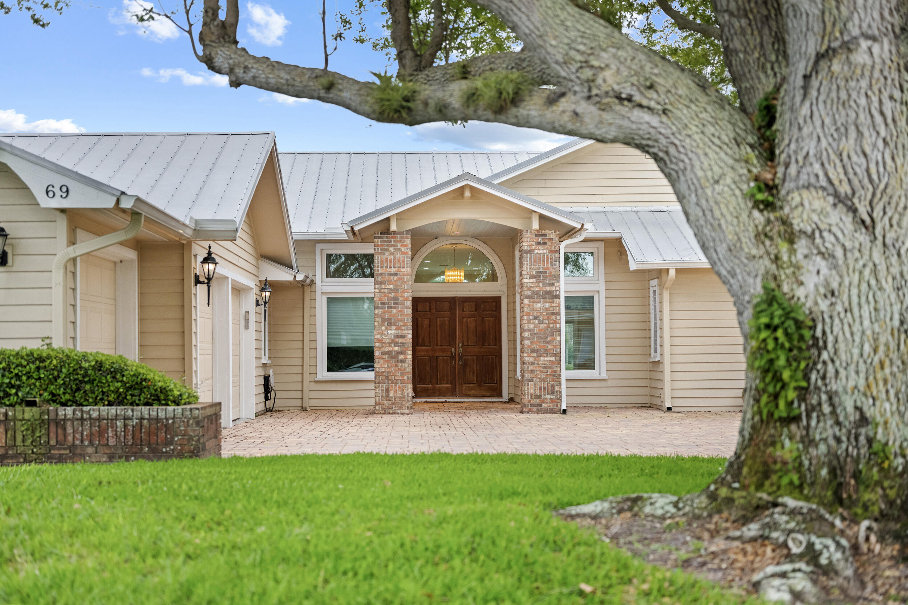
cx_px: 454
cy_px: 302
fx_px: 1261
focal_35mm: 50
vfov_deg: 27.0
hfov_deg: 39.6
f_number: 2.2
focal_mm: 50
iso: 1250
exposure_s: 1/200
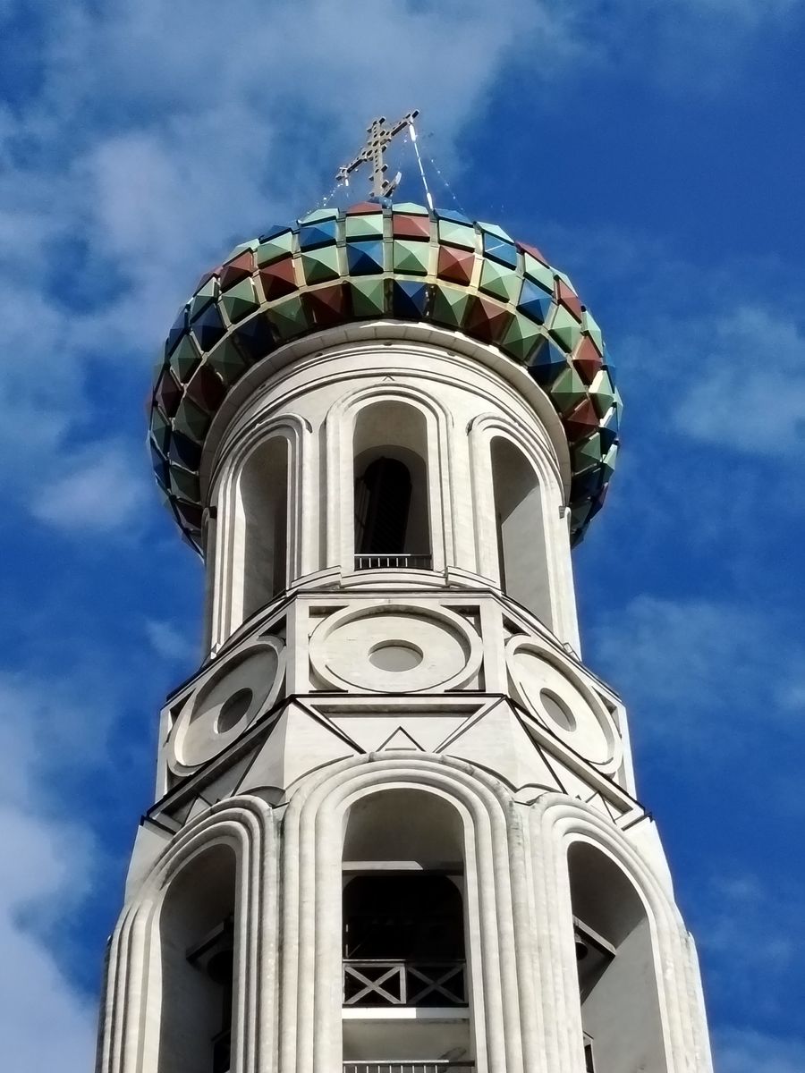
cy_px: 536
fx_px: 3504
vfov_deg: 17.4
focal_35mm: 113
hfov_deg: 13.1
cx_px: 402
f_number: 1.75
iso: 100
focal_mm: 5.25
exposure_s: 1/1082
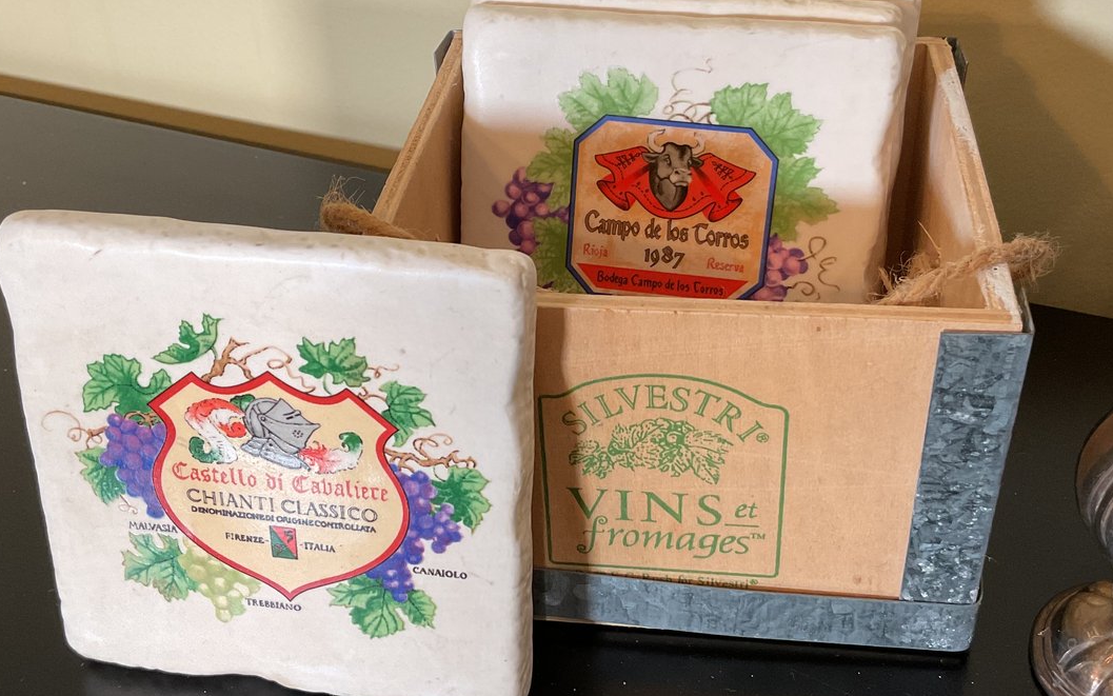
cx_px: 581
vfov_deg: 29.2
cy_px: 360
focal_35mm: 44
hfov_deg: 45.3
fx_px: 1335
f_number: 1.8
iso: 64
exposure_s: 1/60
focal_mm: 3
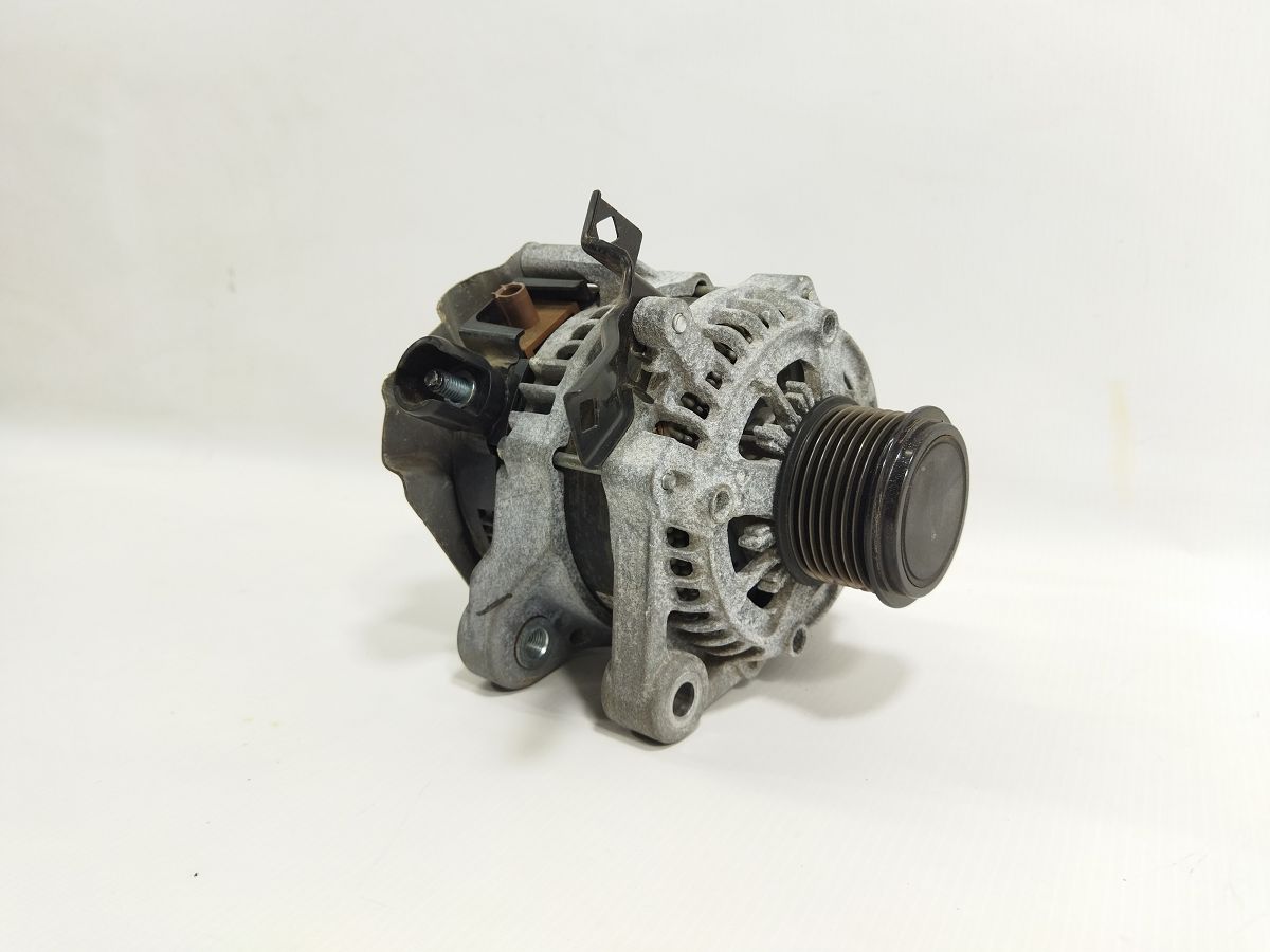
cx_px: 635
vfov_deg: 51.4
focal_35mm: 27
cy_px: 476
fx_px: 991
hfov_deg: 65.3
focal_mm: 4.71
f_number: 1.79
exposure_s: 1/100
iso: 102
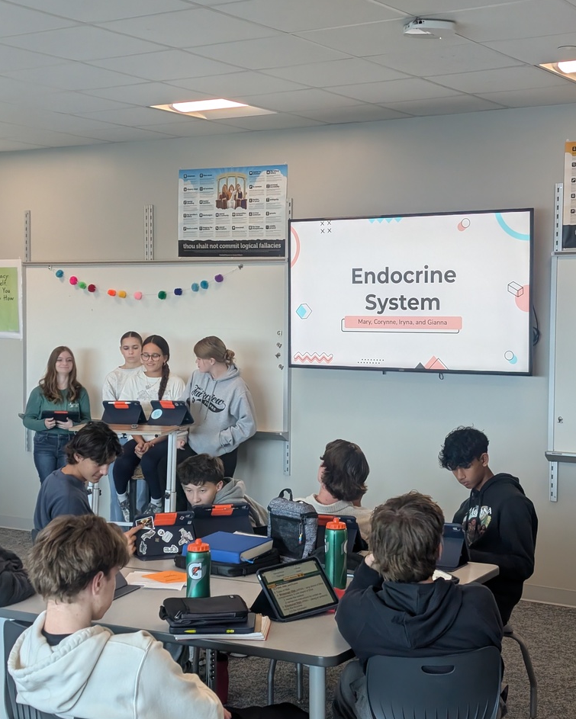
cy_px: 384
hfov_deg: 29.2
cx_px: 290
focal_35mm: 52
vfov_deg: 36.0
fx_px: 1108
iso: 94
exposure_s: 1/74.6
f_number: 1.68
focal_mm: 6.9
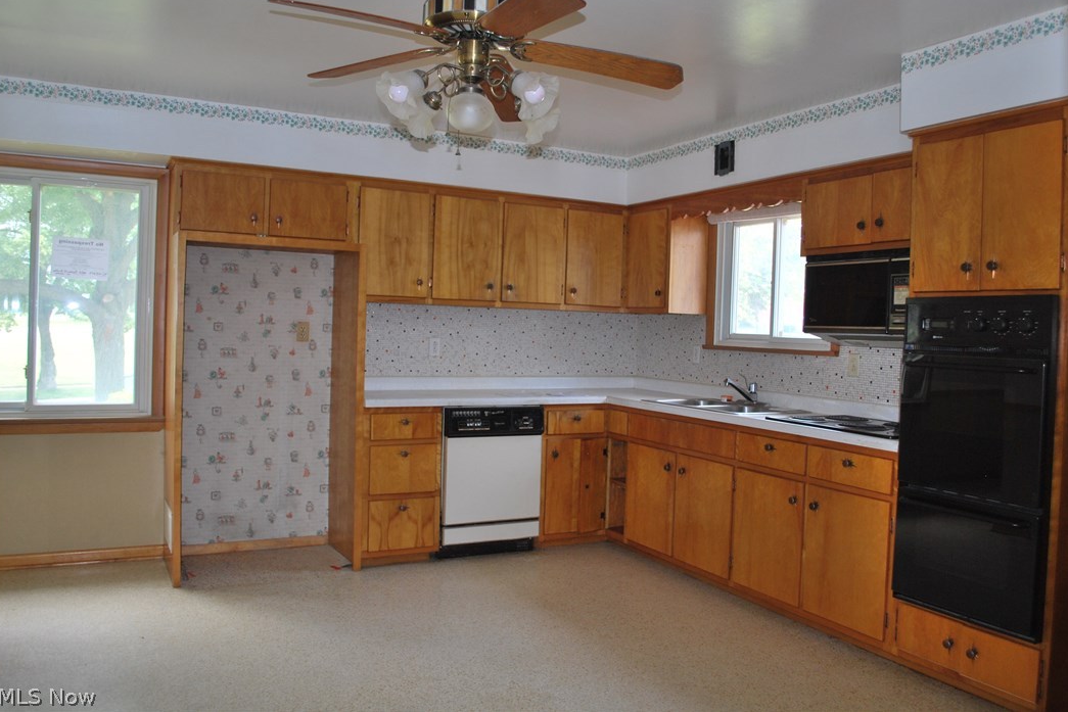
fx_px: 831
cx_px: 545
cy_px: 343
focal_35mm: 28
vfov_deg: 46.4
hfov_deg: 65.5
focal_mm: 18
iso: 200
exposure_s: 1/60
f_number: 3.5
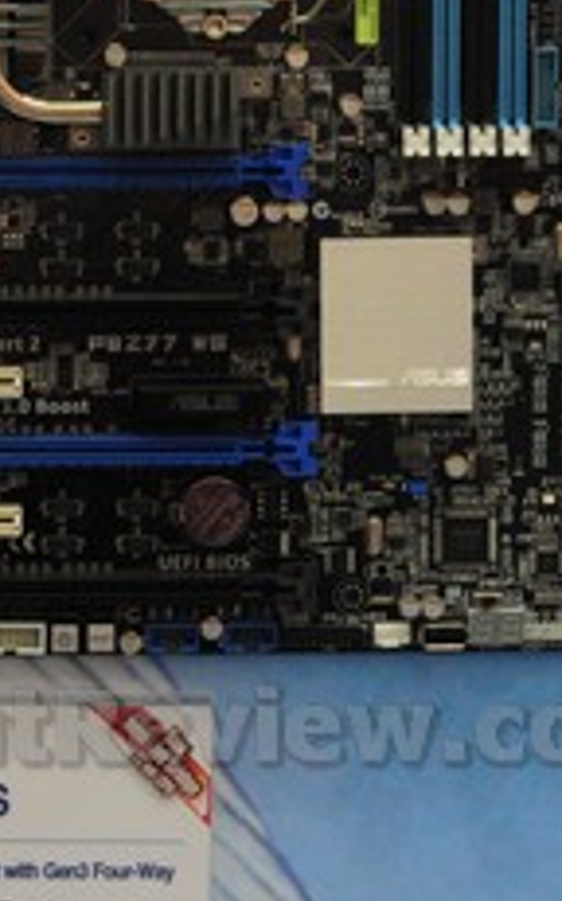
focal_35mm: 246
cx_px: 80
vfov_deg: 8.5
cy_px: 363
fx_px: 6040
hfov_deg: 5.3
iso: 1600
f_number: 4.8
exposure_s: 1/200
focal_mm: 62
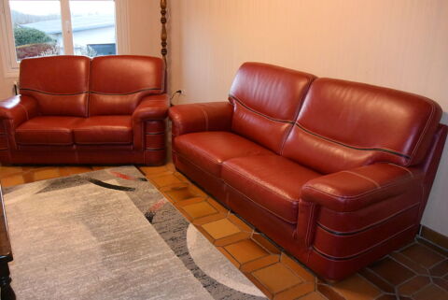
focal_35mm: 29
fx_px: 361
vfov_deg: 45.0
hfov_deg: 63.6
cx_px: 224
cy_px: 150
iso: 3200
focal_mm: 11
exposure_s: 1/60
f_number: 3.5
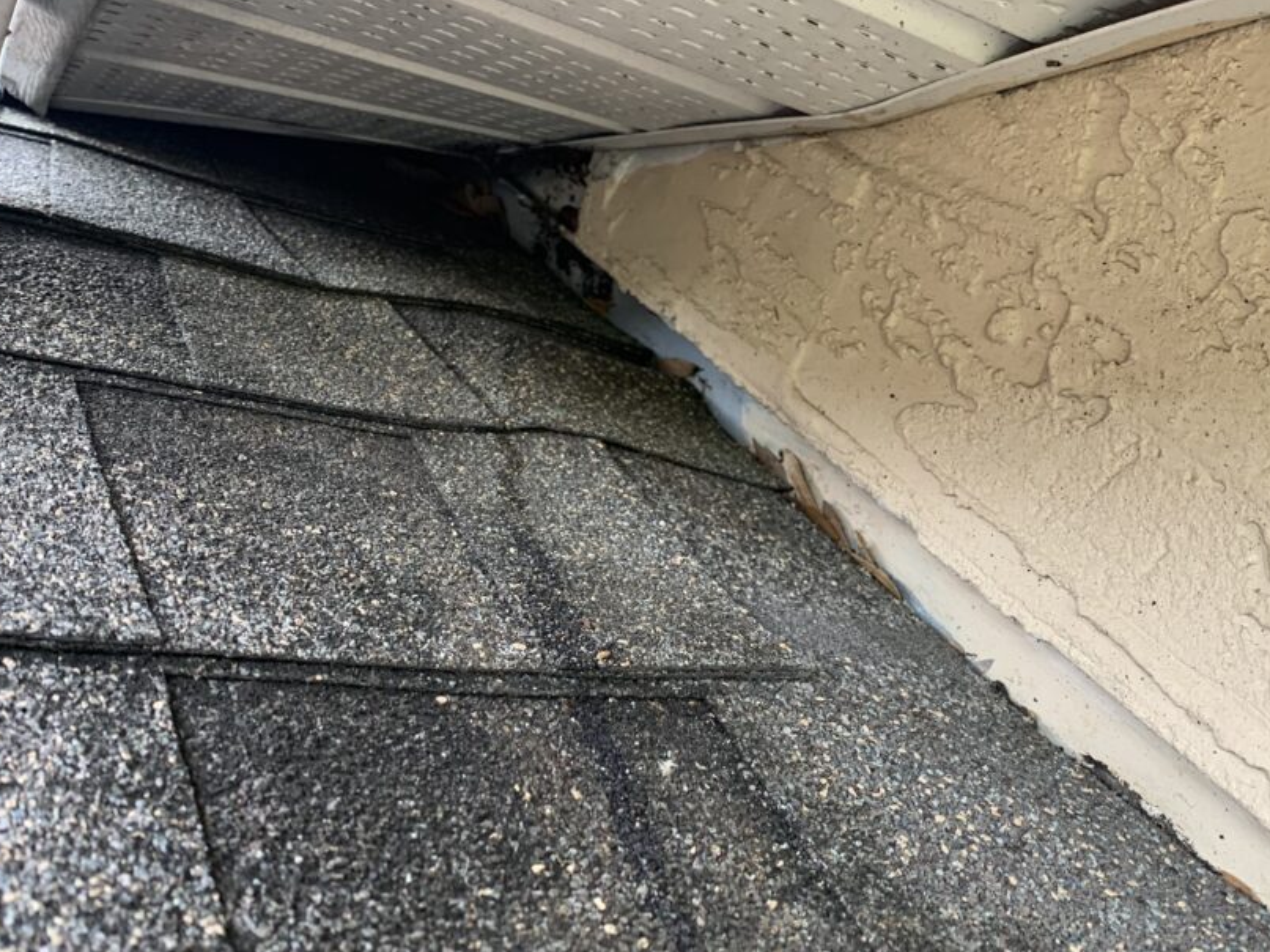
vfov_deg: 42.9
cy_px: 448
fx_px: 1211
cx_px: 606
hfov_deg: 55.3
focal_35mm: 33
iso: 100
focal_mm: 4.25
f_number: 1.8
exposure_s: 1/76
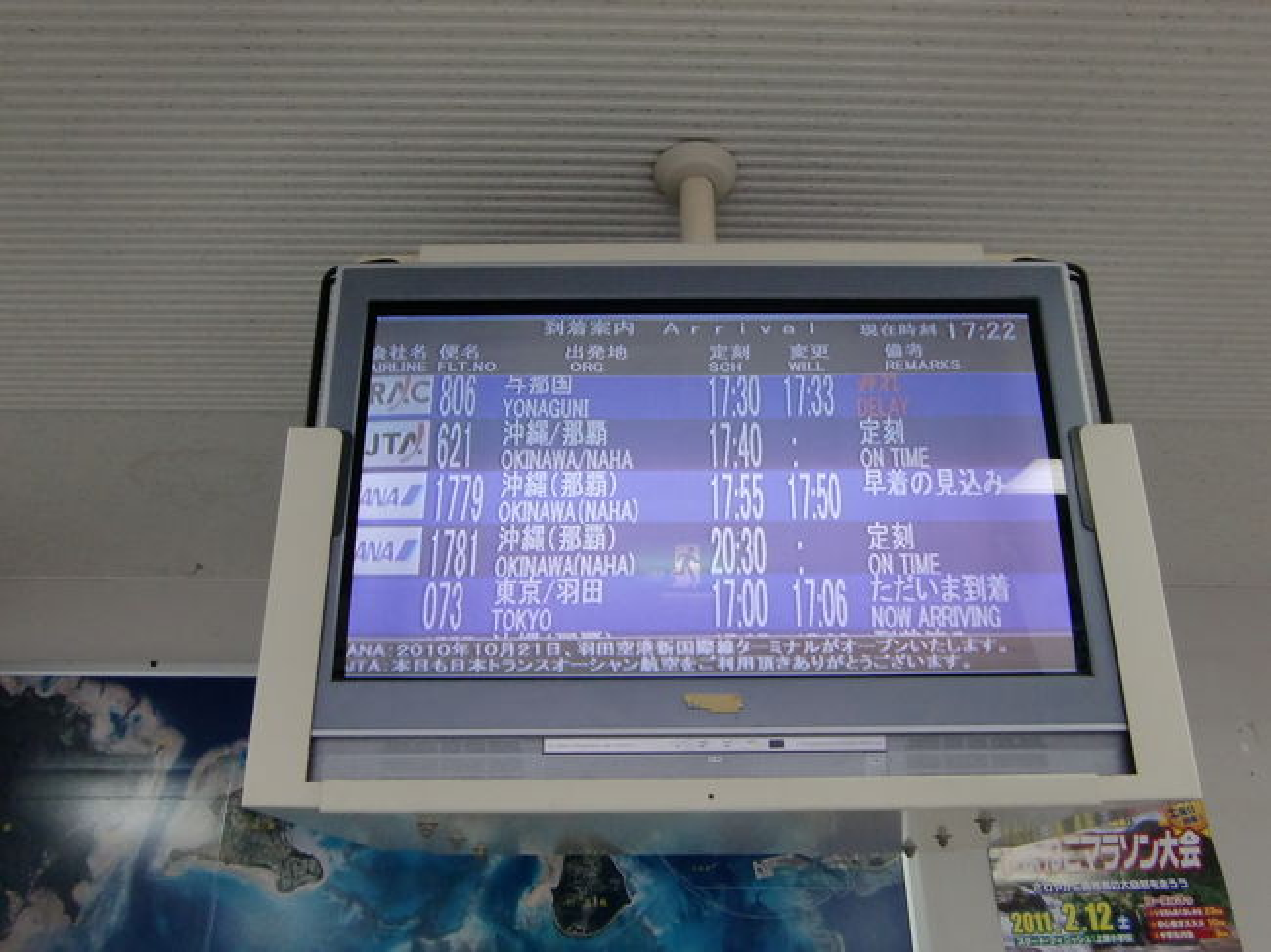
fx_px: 1211
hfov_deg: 55.4
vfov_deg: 42.9
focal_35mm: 33
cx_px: 636
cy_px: 476
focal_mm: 5.8
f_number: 2.7
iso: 400
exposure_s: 1/40
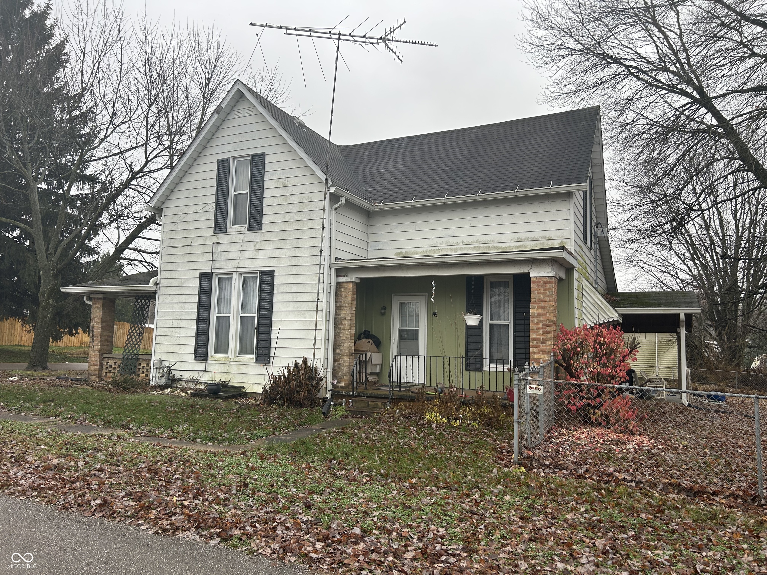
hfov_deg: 67.3
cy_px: 288
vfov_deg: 53.1
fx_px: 576
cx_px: 384
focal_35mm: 26
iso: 50
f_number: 1.5
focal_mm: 5.7
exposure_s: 1/340
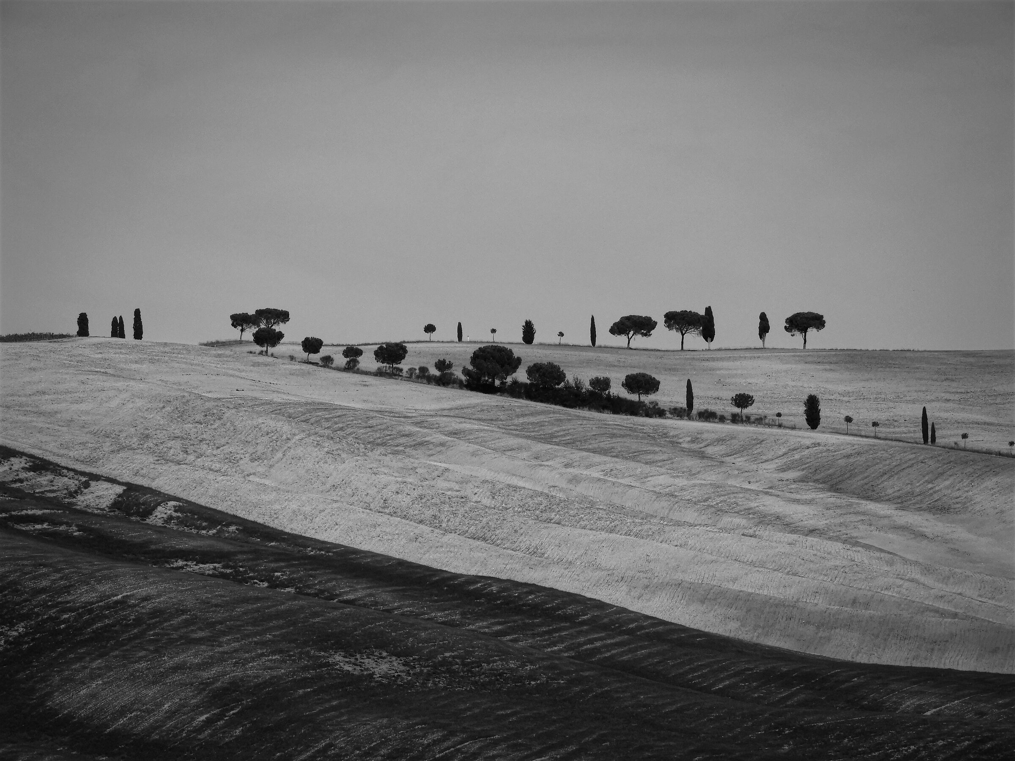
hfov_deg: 9.0
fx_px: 6451
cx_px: 508
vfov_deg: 6.8
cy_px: 380
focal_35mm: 220
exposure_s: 1/1000
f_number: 5.3
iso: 100
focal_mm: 39.4
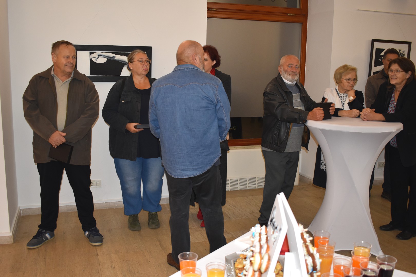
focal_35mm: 36
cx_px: 208
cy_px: 138
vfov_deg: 36.9
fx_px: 416
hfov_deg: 53.1
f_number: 4
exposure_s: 1/125
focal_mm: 24
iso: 800
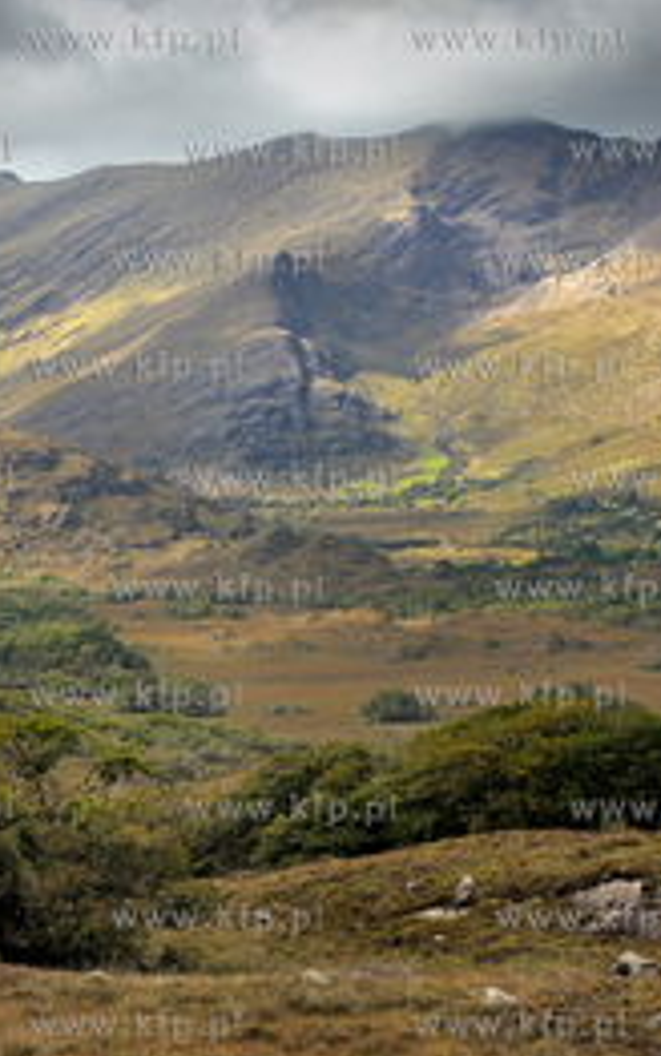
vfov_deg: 19.1
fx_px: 3138
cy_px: 532
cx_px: 48
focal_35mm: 109
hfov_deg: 11.9
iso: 200
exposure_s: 1/125
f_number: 16
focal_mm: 70
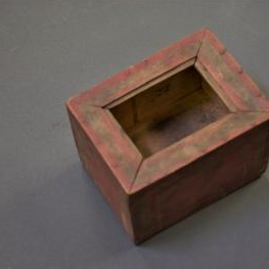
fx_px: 818
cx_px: 161
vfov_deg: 18.7
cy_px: 136
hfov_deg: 18.7
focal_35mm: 93
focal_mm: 48
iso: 800
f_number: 4.5
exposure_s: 1/80
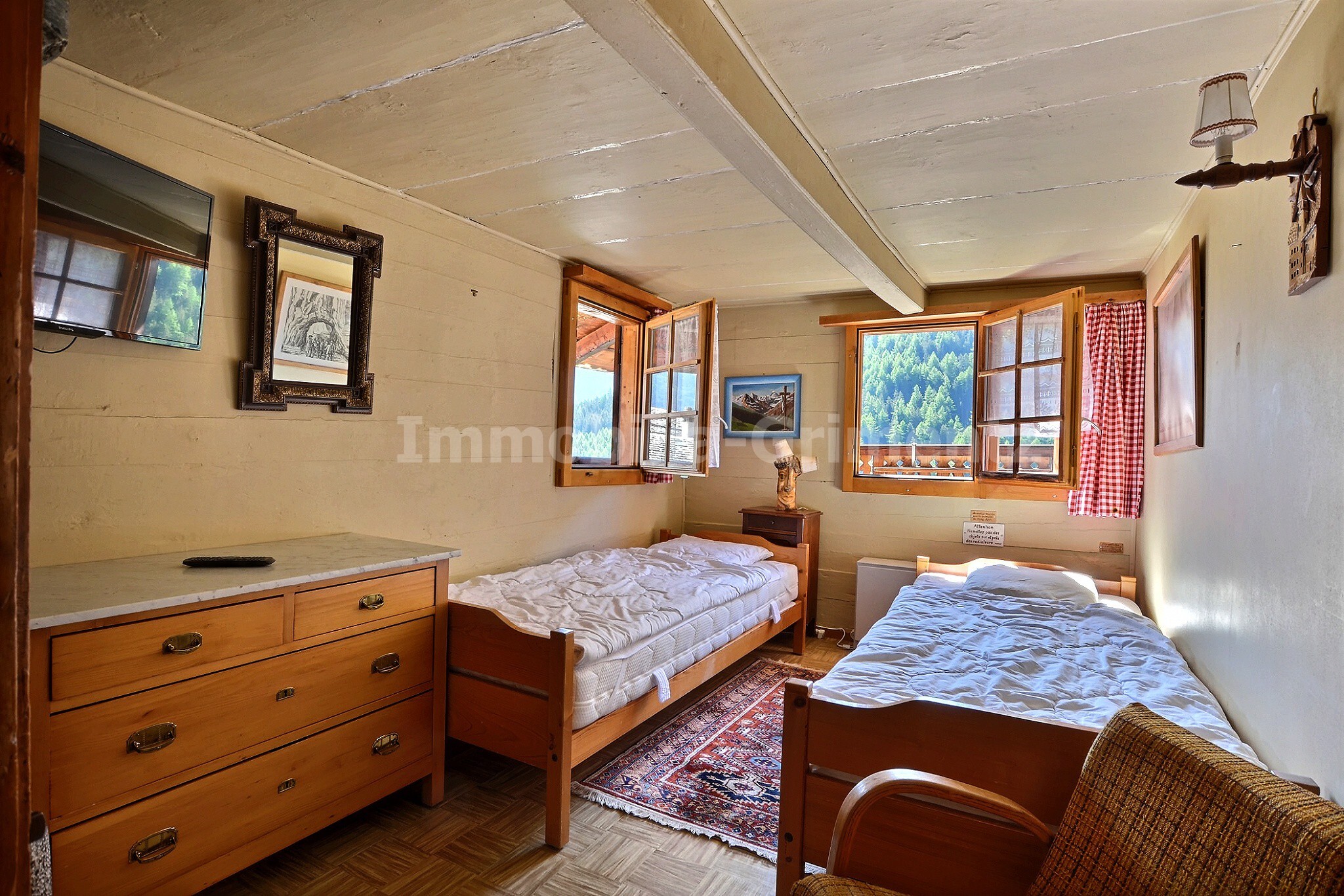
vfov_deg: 72.0
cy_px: 448
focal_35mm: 16
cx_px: 672
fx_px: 616
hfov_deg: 95.0
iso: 400
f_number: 9
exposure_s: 1/2
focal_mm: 11
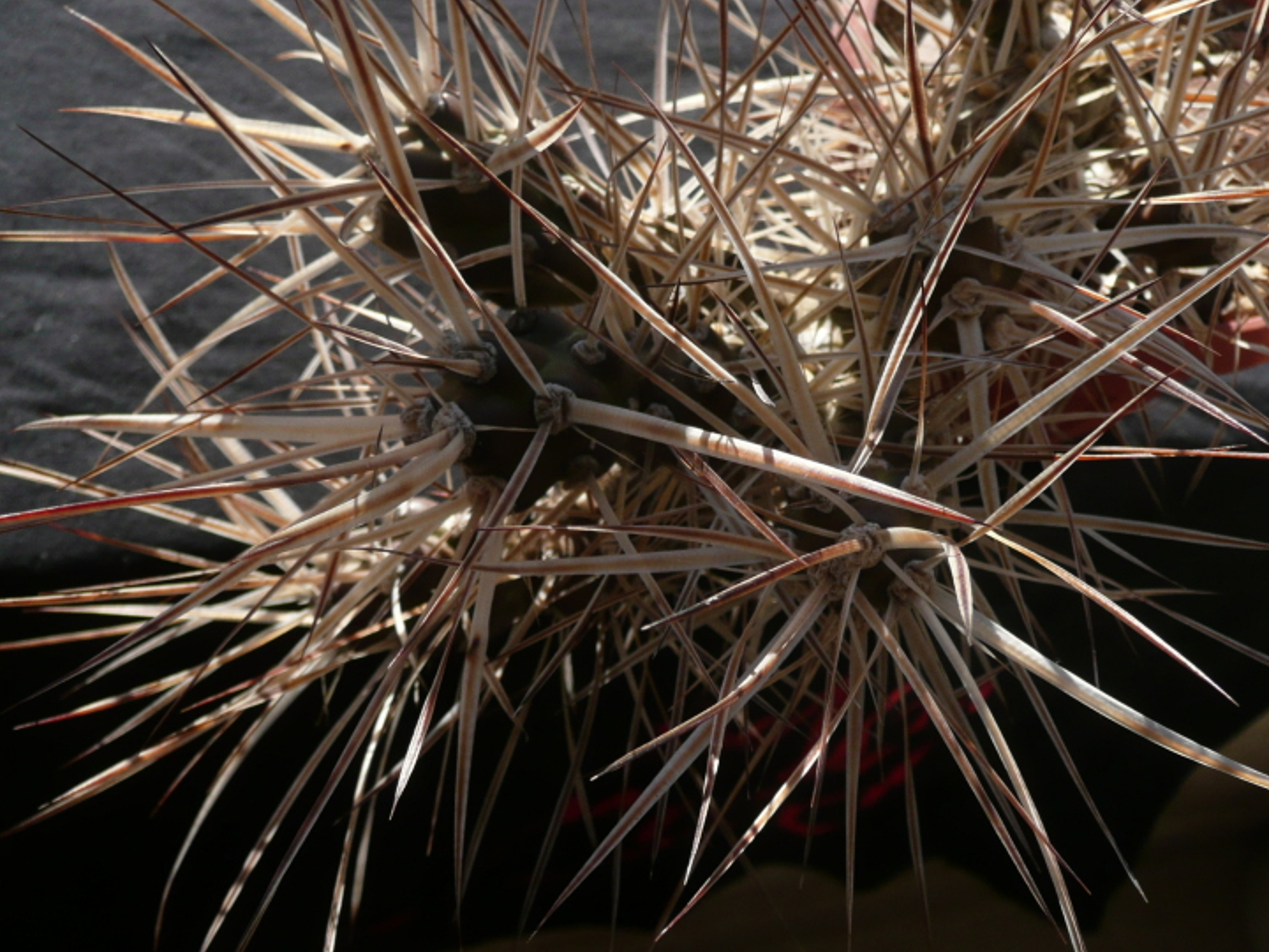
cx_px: 666
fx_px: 1466
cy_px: 455
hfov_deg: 46.8
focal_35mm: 40
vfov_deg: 36.0
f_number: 3.4
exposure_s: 1/400
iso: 100
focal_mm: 4.9
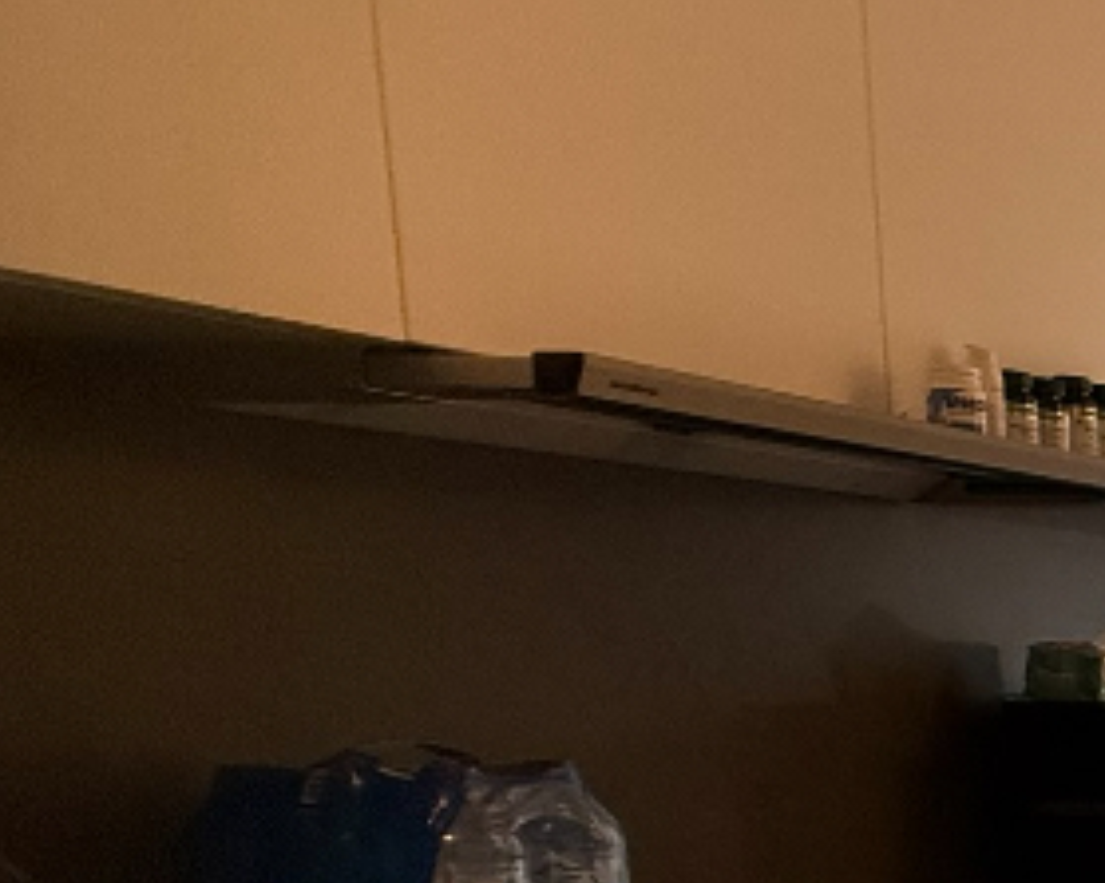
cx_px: 1957
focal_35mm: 49
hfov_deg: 22.7
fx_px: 1602
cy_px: 847
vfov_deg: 29.2
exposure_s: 1/100
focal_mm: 2.22
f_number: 2.2
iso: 250
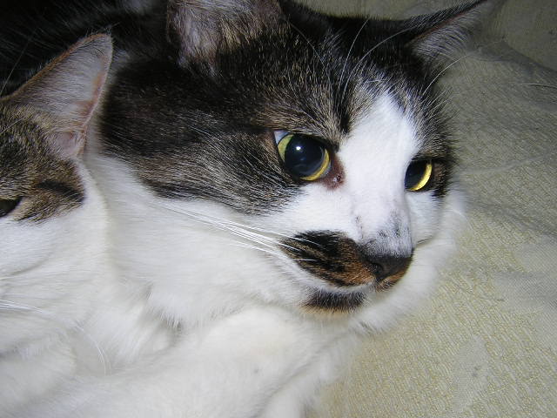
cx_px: 278
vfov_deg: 39.7
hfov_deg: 51.4
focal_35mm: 36
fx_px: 579
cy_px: 209
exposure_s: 1/60.1
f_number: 5.2
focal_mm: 4.7
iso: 100
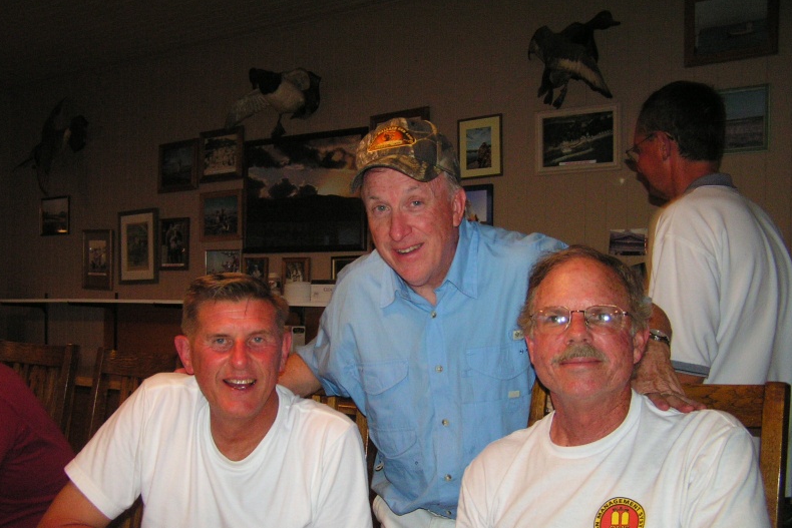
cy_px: 291
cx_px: 393
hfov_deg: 48.5
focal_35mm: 40
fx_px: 880
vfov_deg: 33.4
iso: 200
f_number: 2.8
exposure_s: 1/40
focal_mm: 6.3
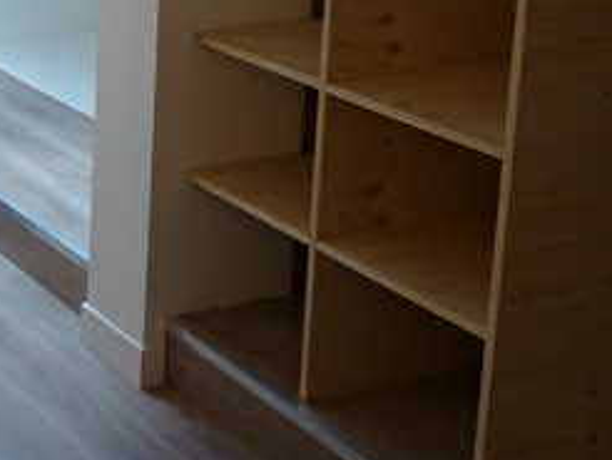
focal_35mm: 76
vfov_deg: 18.8
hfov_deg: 22.3
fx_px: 1345
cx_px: -233
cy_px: -17
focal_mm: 4.8
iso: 160
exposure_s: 1/30
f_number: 2.8
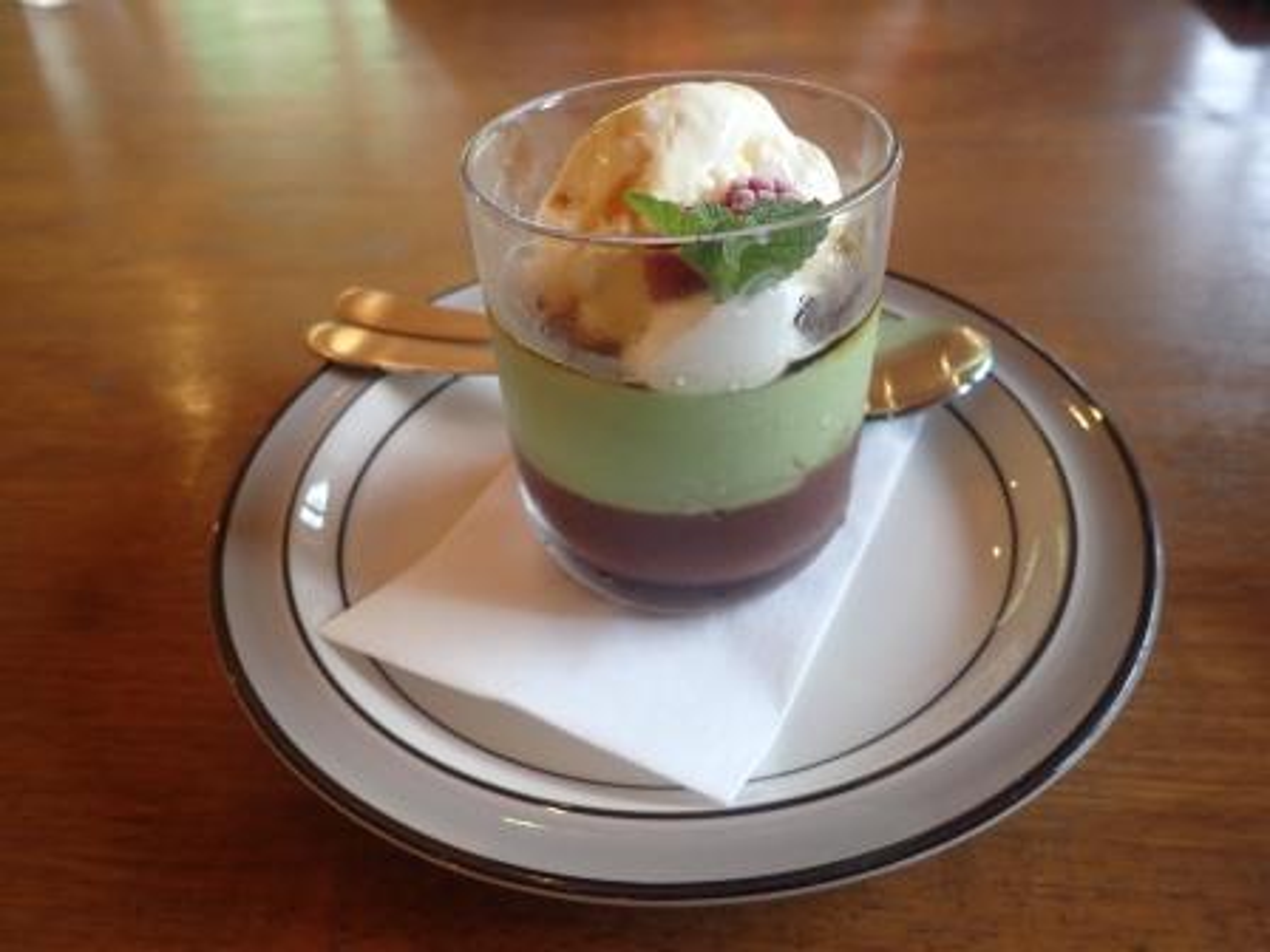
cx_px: 635
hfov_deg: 69.4
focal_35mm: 25
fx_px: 917
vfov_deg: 54.9
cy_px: 476
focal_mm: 4.5
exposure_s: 1/100
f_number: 2
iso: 200
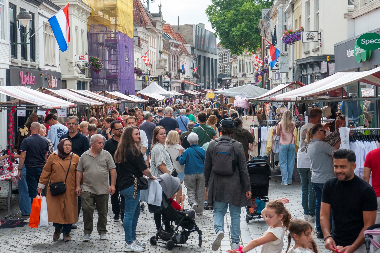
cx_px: 190
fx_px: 738
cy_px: 126
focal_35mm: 70
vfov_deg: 19.4
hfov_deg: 28.9
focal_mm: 70
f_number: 10
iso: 400
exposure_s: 1/400
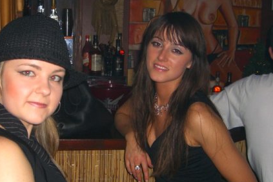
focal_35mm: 56
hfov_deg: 35.4
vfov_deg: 24.2
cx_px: 99
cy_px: 92
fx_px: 425
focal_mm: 7.9
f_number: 2.8
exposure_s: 1/60
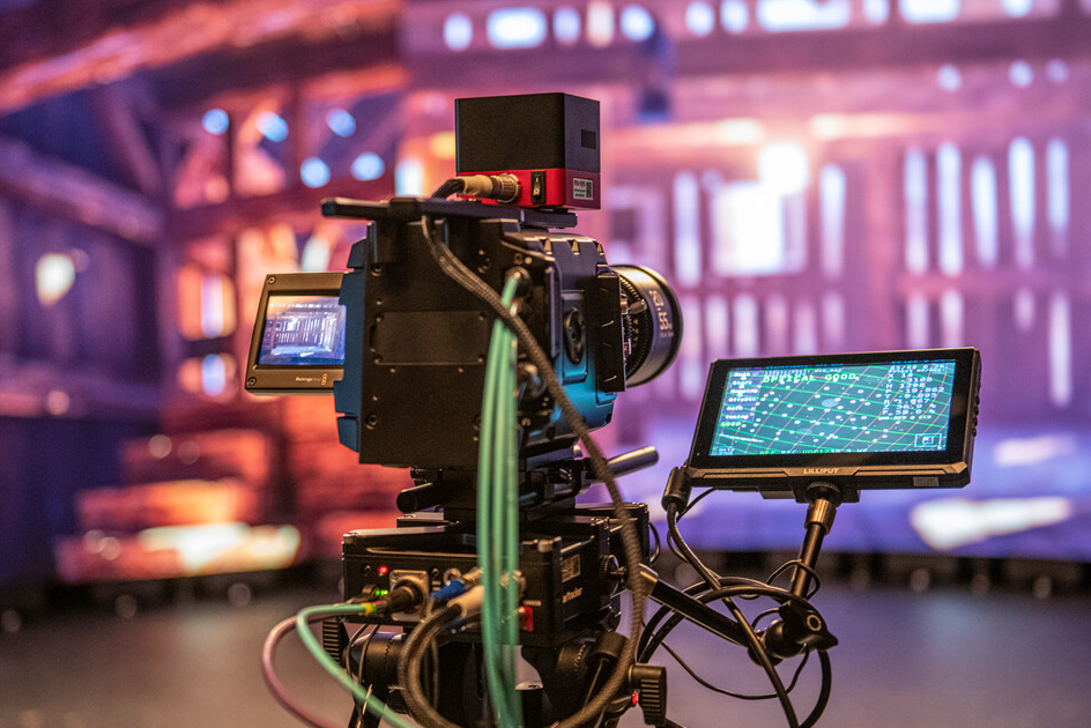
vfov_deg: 22.3
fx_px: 1849
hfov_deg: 32.8
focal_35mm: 61
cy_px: 403
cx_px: 450
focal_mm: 48
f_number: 2.8
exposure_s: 1/30
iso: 1600
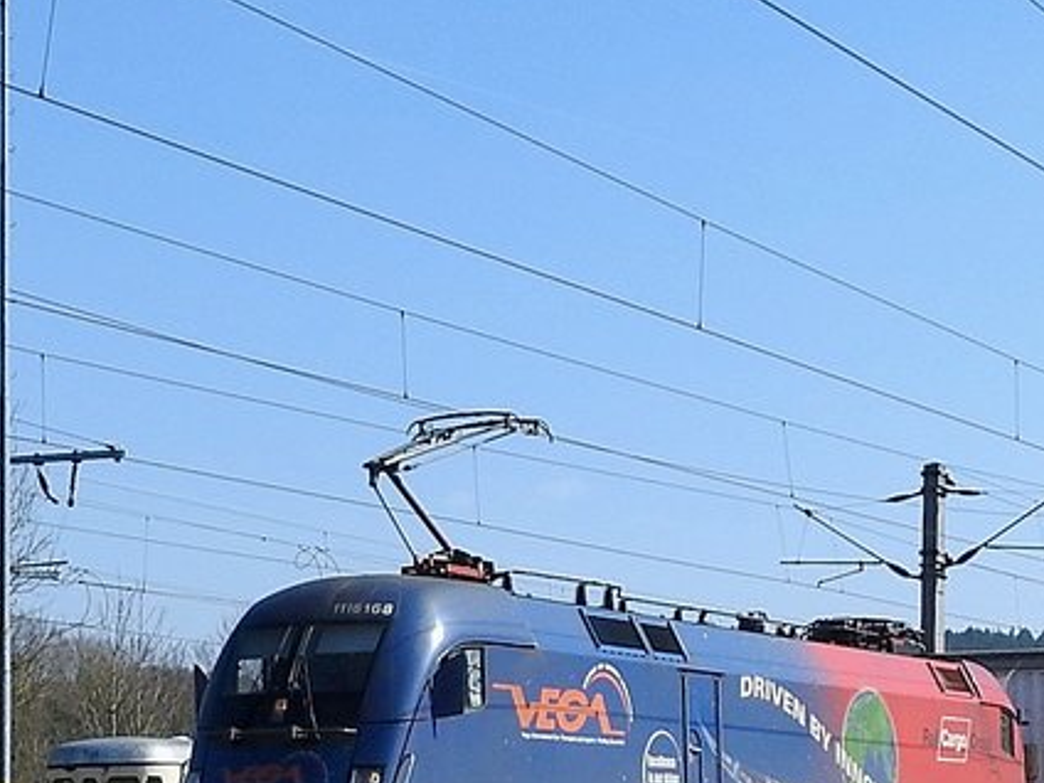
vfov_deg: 20.8
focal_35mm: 68
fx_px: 2051
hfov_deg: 27.9
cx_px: 847
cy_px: 815
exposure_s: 1/1250
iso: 100
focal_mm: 4.3
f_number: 3.3
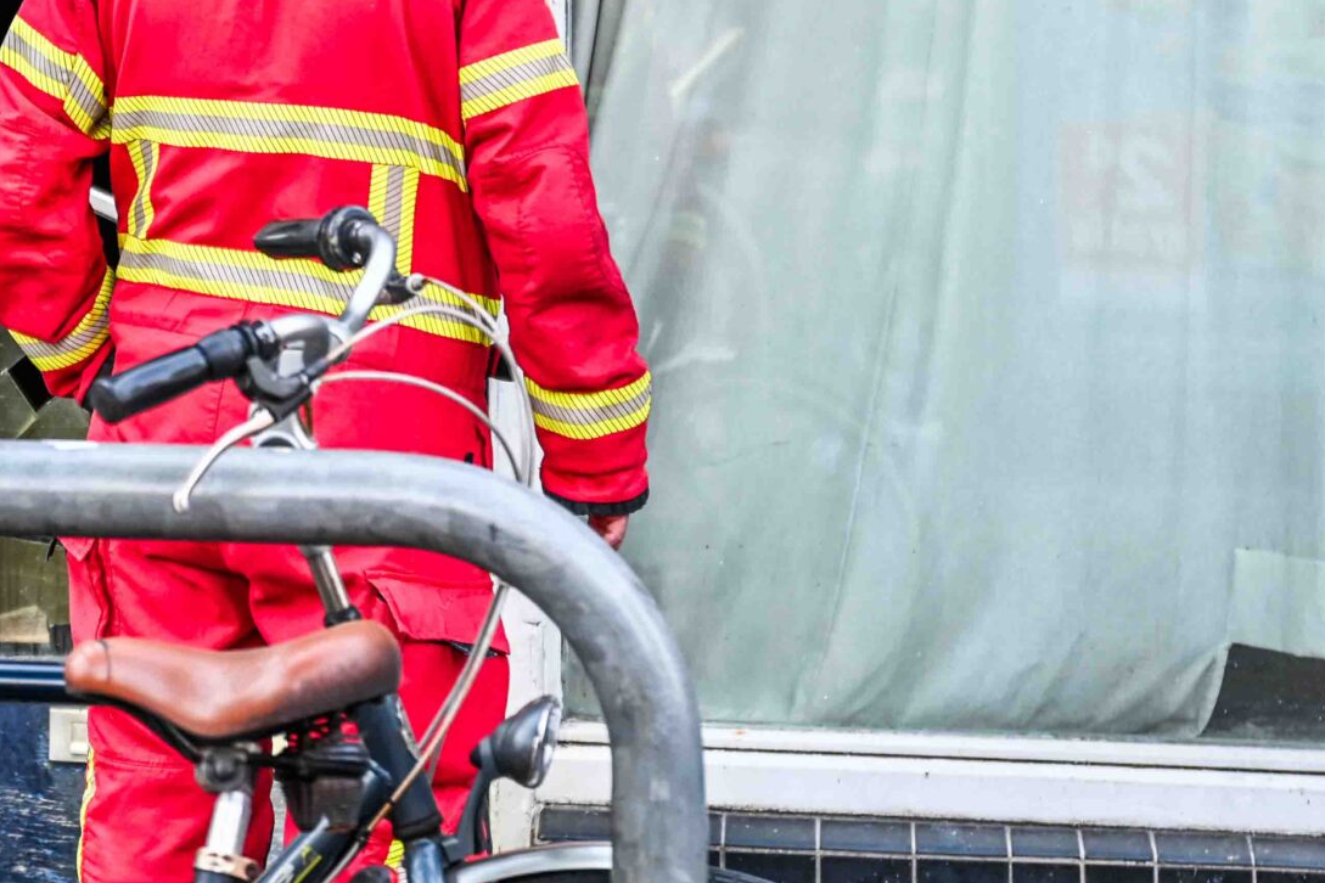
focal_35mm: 141
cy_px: -114
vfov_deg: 9.6
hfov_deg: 14.4
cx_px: 191
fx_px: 5189
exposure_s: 1/100
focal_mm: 60
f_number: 2.8
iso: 320
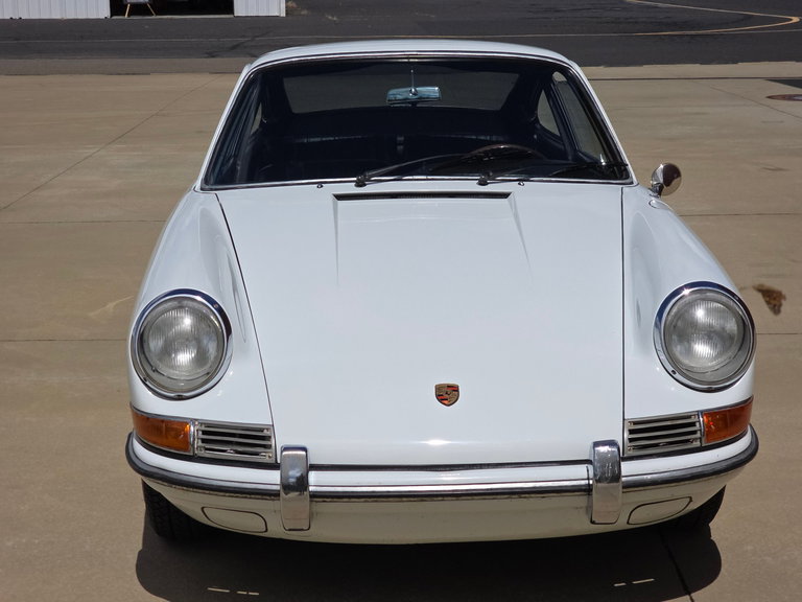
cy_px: 301
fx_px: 1599
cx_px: 401
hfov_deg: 28.2
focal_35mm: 69
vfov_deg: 21.3
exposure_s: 1/8843
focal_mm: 7.9
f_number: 2.4
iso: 50
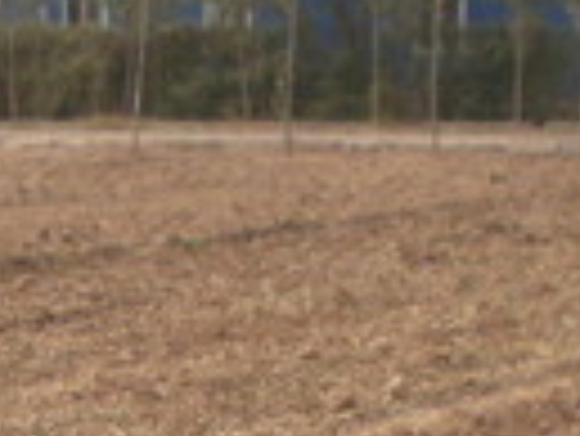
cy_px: 881
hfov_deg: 11.8
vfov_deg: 8.4
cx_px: 112
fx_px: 2801
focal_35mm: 167
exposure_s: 1/320
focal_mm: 6.3
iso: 100
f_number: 3.1
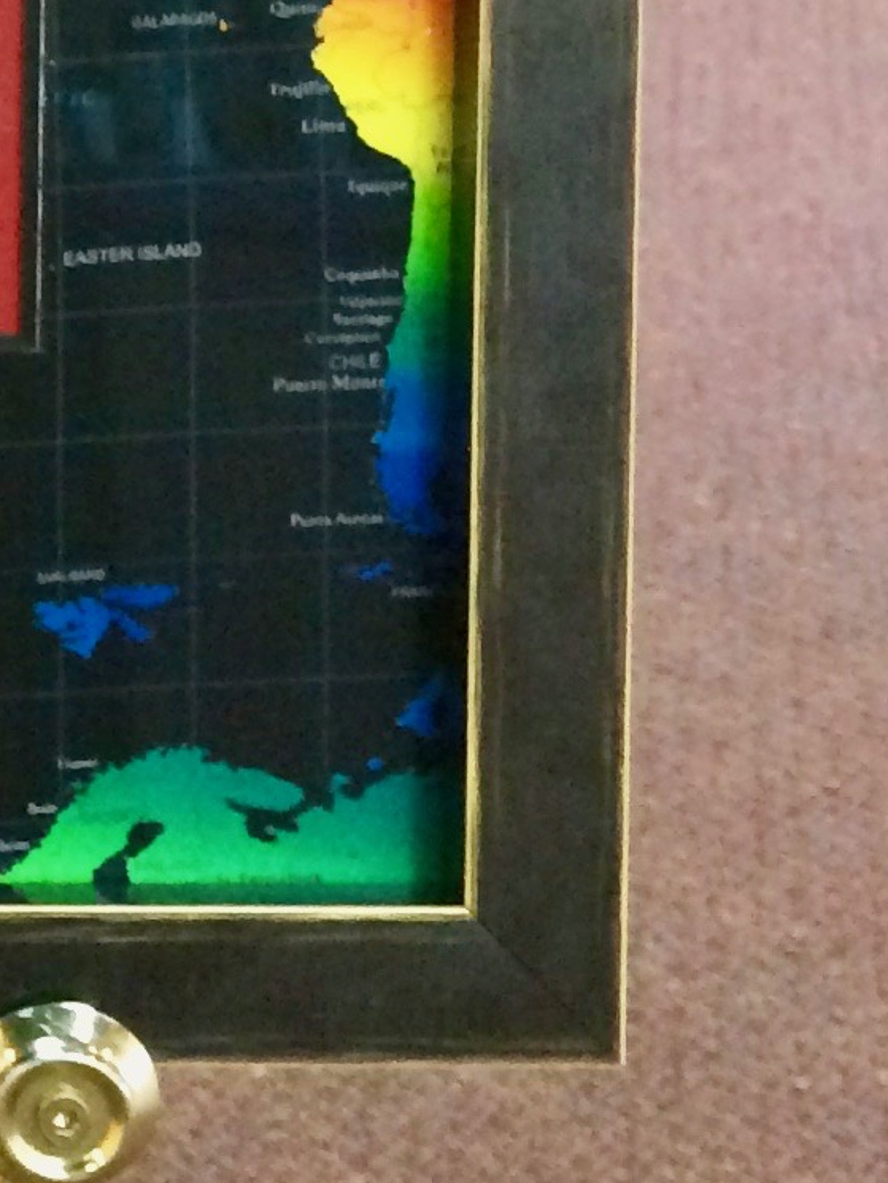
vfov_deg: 14.8
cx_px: -985
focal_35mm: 127
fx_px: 4343
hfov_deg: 10.6
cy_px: -356
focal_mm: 4.15
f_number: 2.2
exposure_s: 1/30
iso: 200
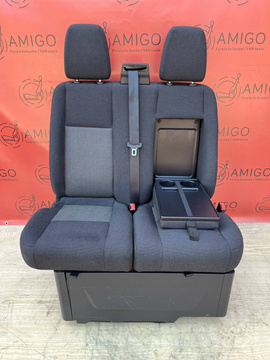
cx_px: 135
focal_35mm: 26
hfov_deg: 53.1
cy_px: 180
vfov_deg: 67.3
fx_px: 270
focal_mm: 5.1
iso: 64
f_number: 1.6
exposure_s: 1/121
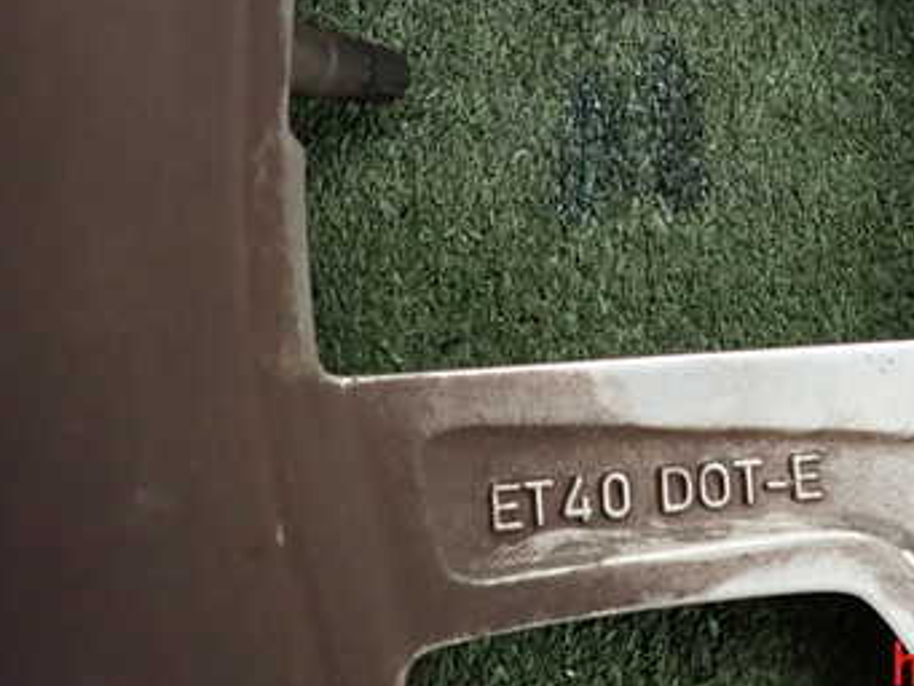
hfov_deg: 41.6
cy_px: 99
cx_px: 694
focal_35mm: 44
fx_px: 1162
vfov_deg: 31.7
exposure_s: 1/30
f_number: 2
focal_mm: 4.5
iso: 800
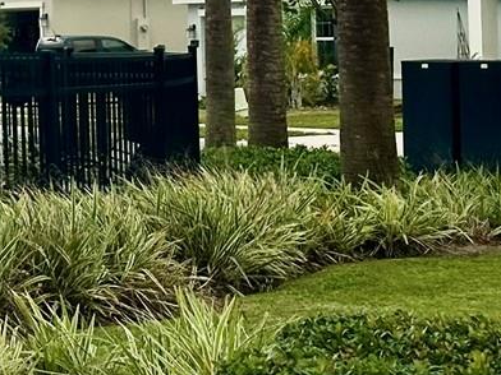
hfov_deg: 9.5
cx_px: -482
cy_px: -153
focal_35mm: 196
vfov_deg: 7.5
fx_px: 2837
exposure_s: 1/4016
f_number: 1.78
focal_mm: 6.86
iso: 64
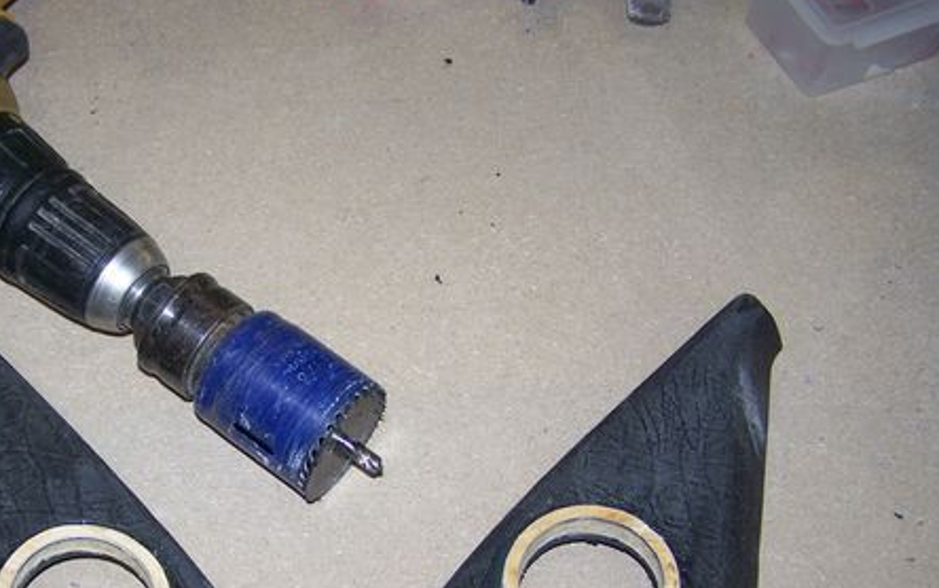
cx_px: 286
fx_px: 1485
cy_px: 486
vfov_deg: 22.0
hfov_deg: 34.6
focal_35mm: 58
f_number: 2.8
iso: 80
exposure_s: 1/60
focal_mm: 6.3
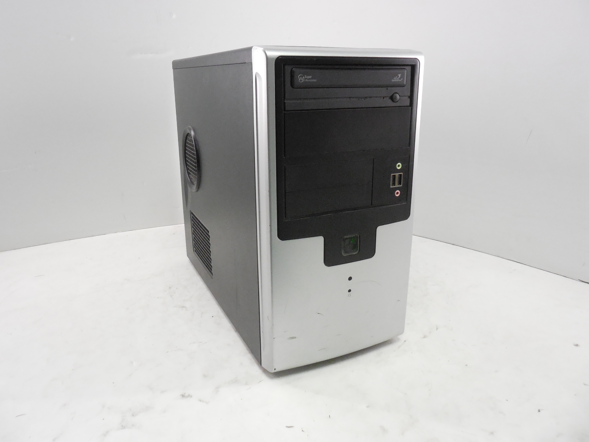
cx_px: 294
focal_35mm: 26
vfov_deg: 53.1
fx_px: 442
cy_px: 221
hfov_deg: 67.3
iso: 800
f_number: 3.5
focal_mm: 4.6
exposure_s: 1/100
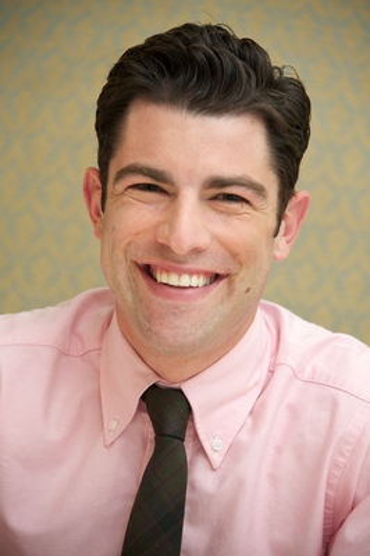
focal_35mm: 210
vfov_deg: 9.8
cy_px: 278
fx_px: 3243
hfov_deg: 6.5
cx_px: 185
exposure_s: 1/60
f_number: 5.6
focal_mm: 210
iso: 640
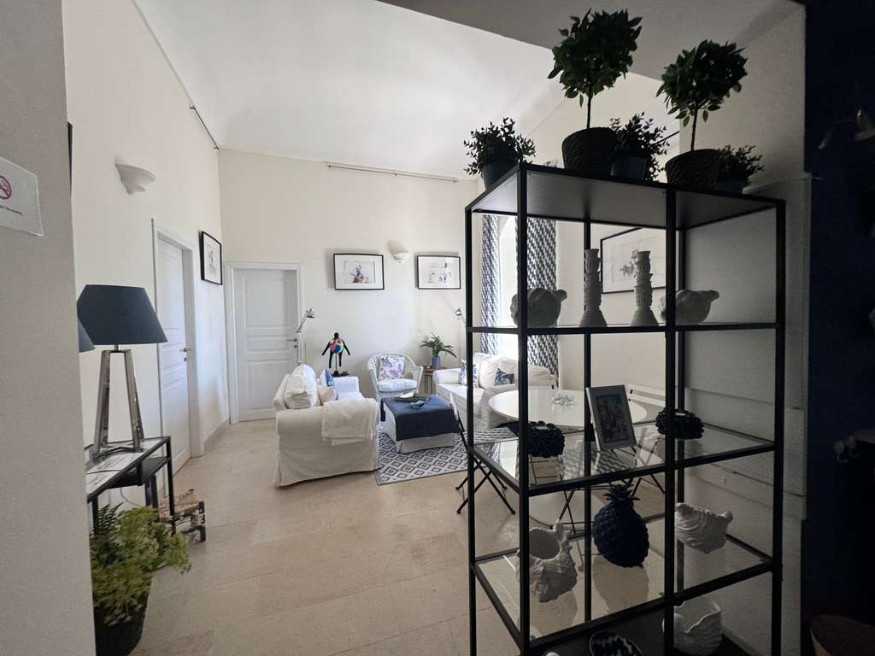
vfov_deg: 85.7
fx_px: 354
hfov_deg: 102.1
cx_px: 438
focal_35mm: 14
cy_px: 328
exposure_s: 1/100
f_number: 2.2
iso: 200
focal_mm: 2.22
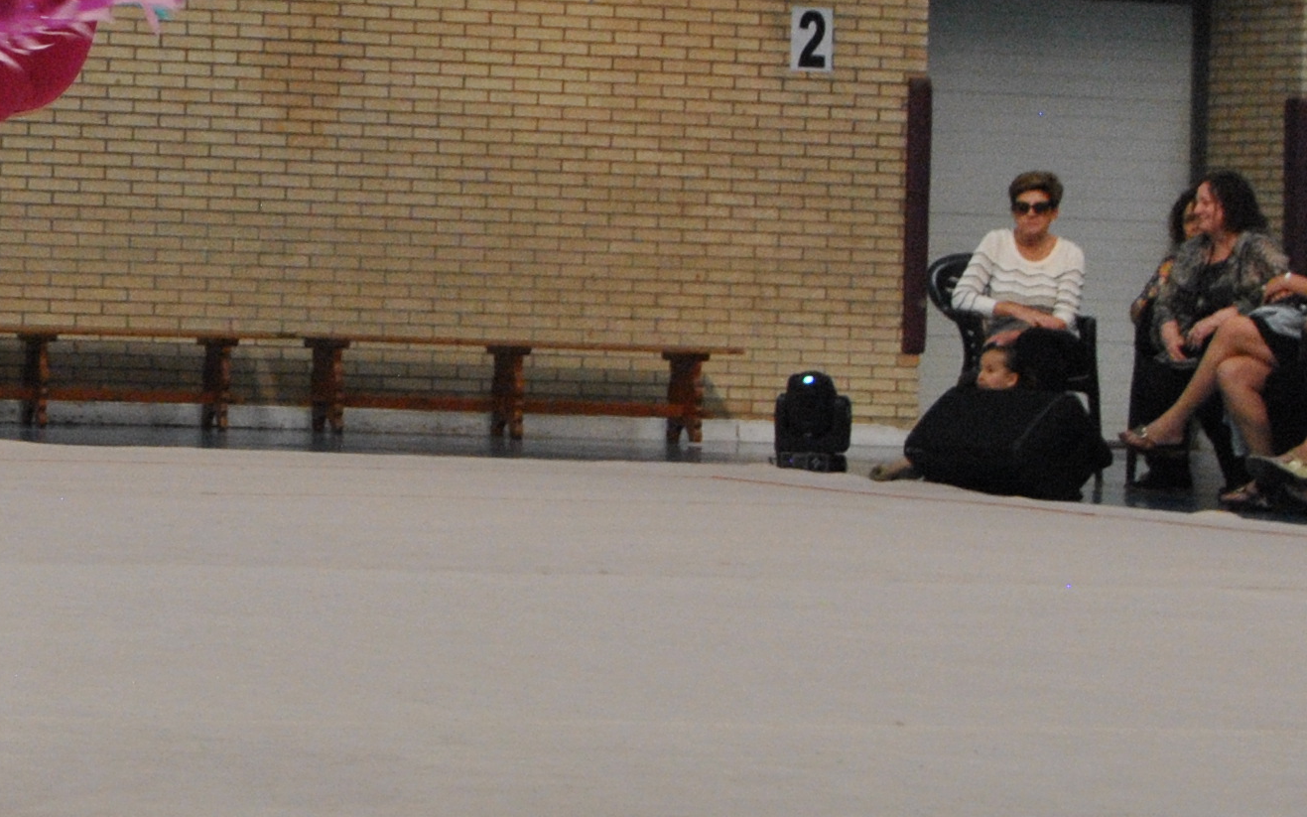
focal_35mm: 153
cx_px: -122
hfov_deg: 13.4
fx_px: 5450
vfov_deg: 8.5
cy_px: 39
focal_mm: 34
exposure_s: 1/160
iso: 800
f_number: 6.3
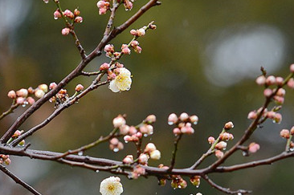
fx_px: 2421
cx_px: 95
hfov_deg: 6.9
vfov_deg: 4.6
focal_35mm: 297
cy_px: 105
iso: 200
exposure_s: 1/800
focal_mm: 125
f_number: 2.8
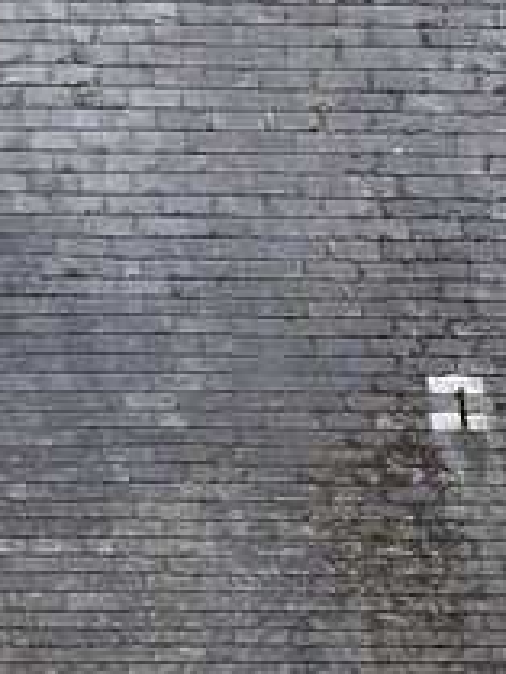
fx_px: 17913
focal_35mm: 920
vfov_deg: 2.2
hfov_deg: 1.6
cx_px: -1173
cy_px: 184
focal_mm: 125
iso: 200
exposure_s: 1/400
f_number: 10
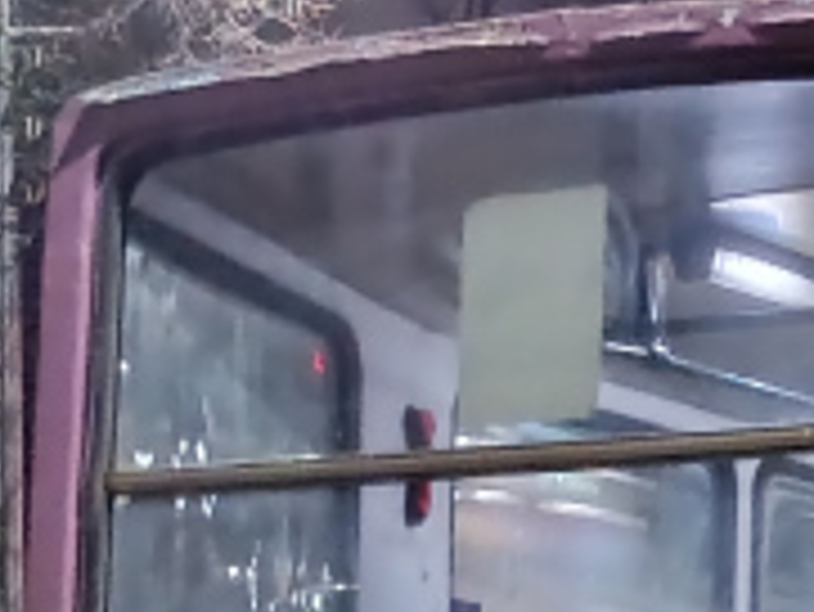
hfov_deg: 10.3
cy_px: 1035
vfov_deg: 8.0
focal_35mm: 180
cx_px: 1466
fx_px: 4236
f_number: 1.7
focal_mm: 4.71
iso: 4000
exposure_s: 1/14.3
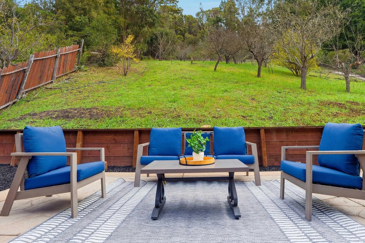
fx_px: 182
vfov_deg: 67.3
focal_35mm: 18
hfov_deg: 89.8
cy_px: 113
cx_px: 197
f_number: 9
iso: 250
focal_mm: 16
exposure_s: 1/2500
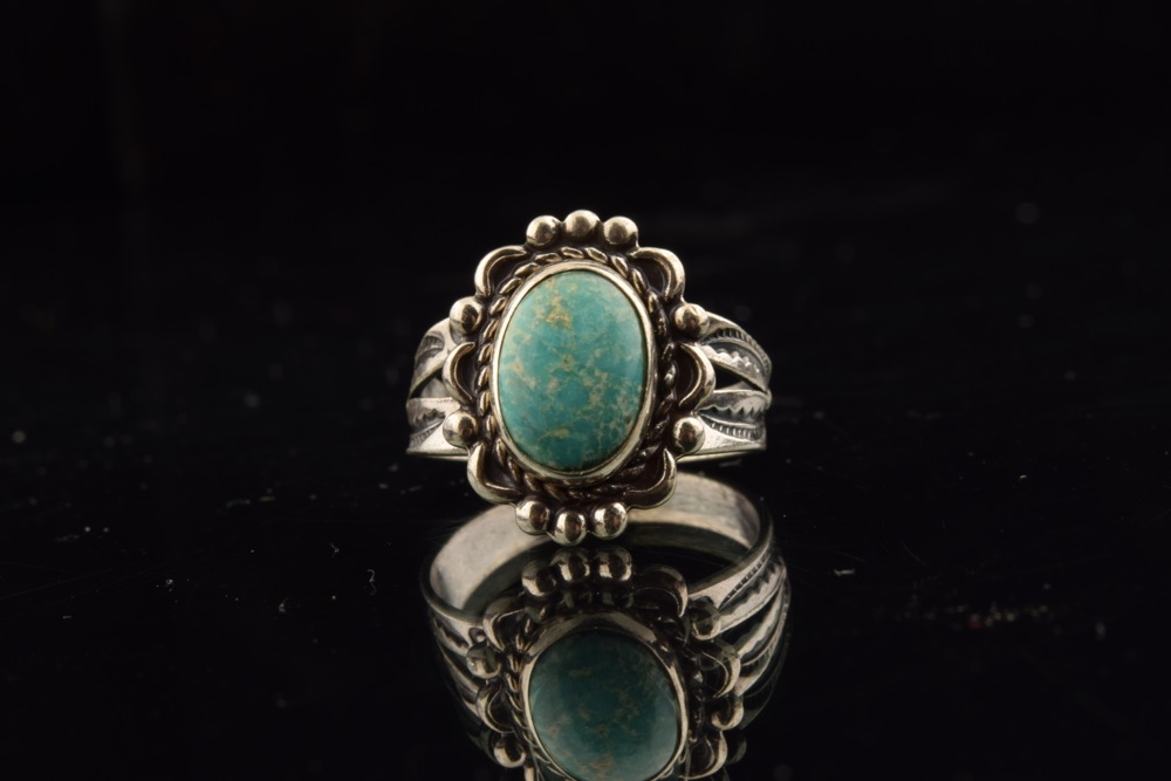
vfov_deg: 15.2
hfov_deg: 22.6
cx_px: 586
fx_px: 2928
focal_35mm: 90
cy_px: 390
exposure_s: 1/125
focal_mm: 60
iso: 100
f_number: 22
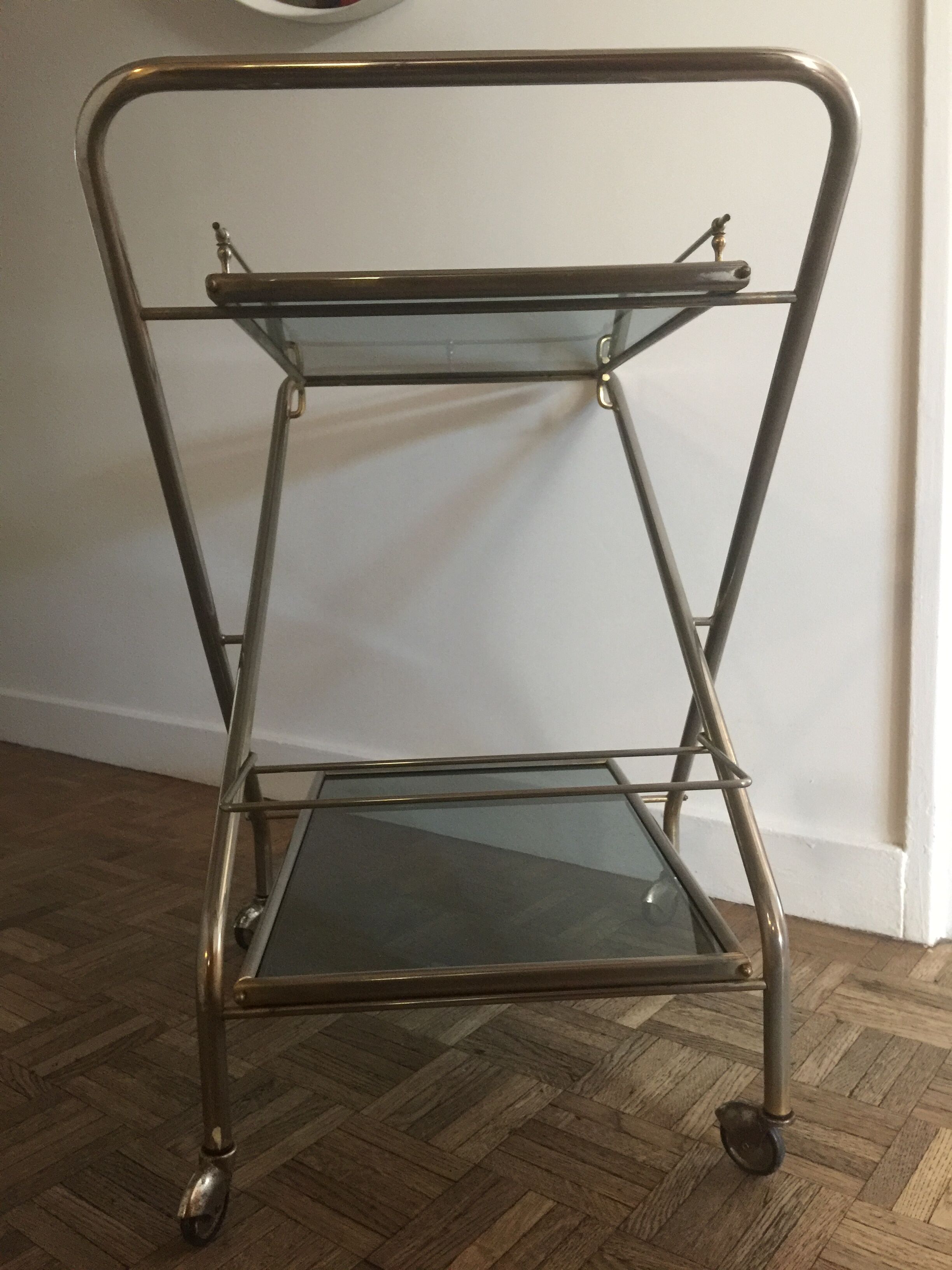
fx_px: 1063
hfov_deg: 48.2
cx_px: 476
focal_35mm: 29
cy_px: 635
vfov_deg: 61.7
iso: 160
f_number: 2.2
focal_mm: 4.15
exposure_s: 1/17
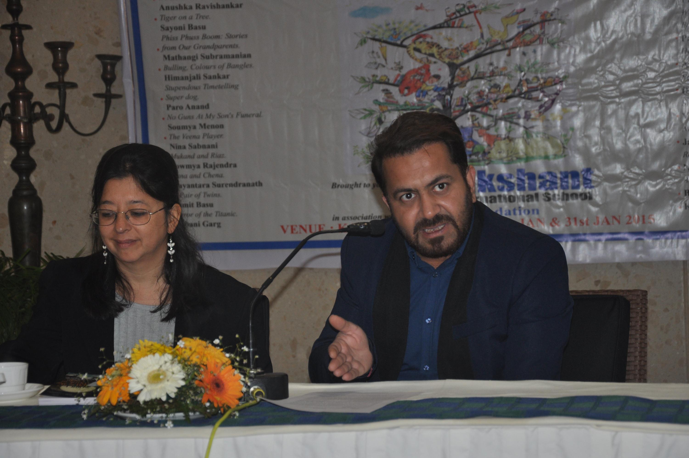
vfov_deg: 13.8
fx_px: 1892
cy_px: 229
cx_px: 344
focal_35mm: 99
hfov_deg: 20.6
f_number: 5.3
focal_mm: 66
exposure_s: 1/60
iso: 400
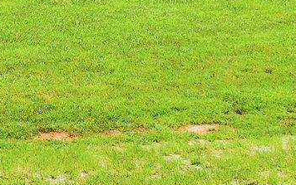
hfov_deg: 12.2
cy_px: -182
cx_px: -131
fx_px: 1324
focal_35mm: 164
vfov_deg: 7.7
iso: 100
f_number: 5.6
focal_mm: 10.26
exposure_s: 1/500
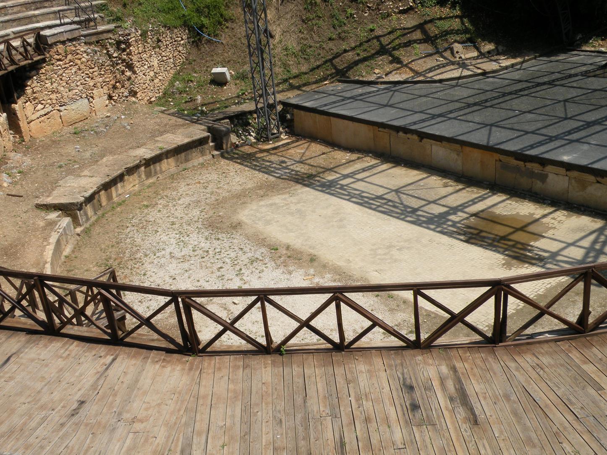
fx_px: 736
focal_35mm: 42
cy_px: 228
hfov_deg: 44.8
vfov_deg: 34.3
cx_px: 304
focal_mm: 7.4
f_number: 6.3
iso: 64
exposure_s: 1/280
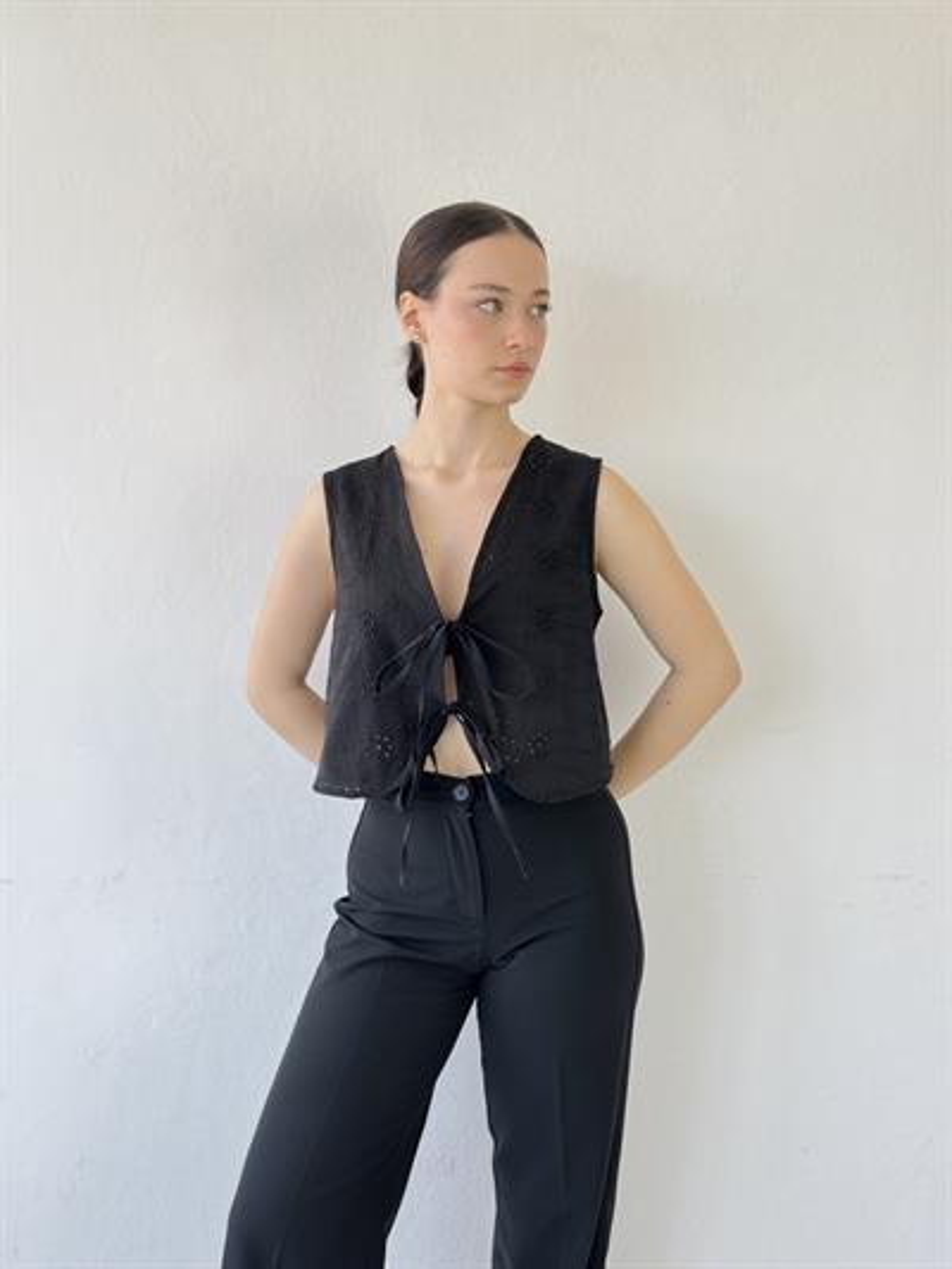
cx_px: 476
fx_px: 1759
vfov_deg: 39.6
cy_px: 634
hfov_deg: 30.3
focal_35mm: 48
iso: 50
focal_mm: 6.76
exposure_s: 1/100
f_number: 1.78
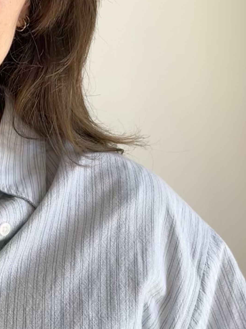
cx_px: -63
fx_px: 701
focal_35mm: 74
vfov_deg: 25.5
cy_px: 36
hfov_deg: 18.6
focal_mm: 5.1
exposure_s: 1/170
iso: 40
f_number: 1.6
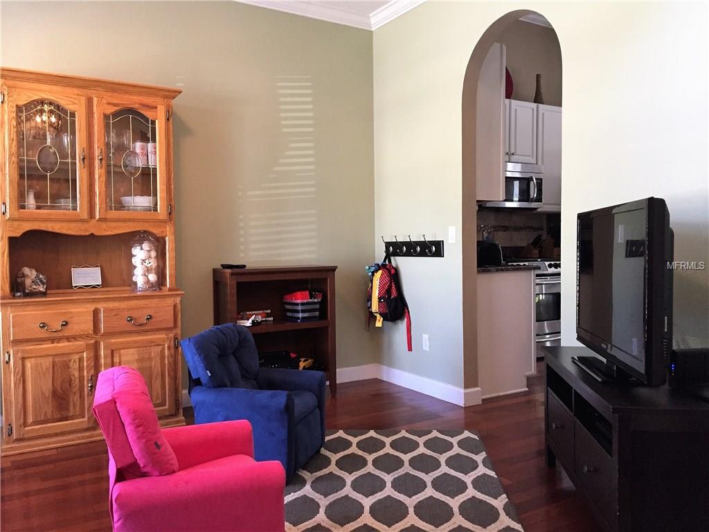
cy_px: 266
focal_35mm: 29
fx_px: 594
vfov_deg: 48.2
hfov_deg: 61.7
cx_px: 354
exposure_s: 1/30
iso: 160
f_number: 2.2
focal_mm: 4.15
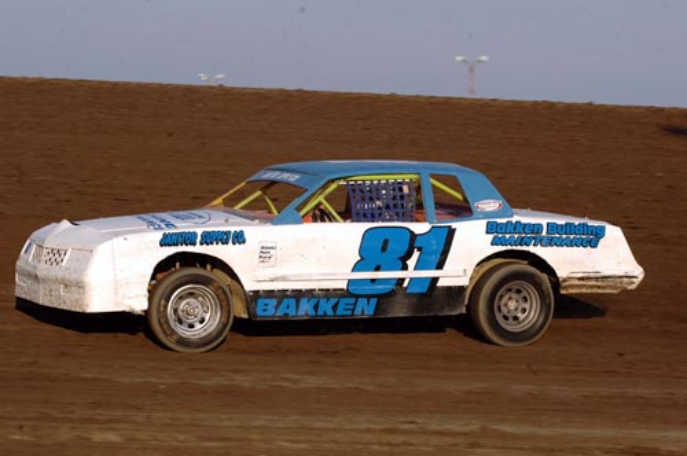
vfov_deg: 9.1
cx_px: 344
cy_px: 228
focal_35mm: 150
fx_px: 2859
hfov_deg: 13.7
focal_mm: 100
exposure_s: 1/500
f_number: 10
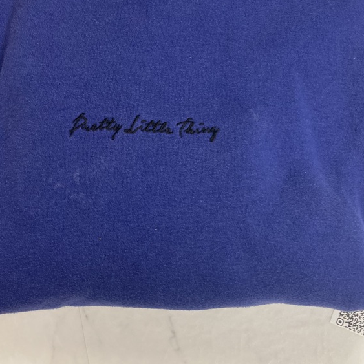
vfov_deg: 37.6
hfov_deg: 37.5
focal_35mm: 45
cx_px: 153
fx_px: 535
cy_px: 180
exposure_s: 1/60
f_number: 1.8
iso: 200
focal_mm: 3.99
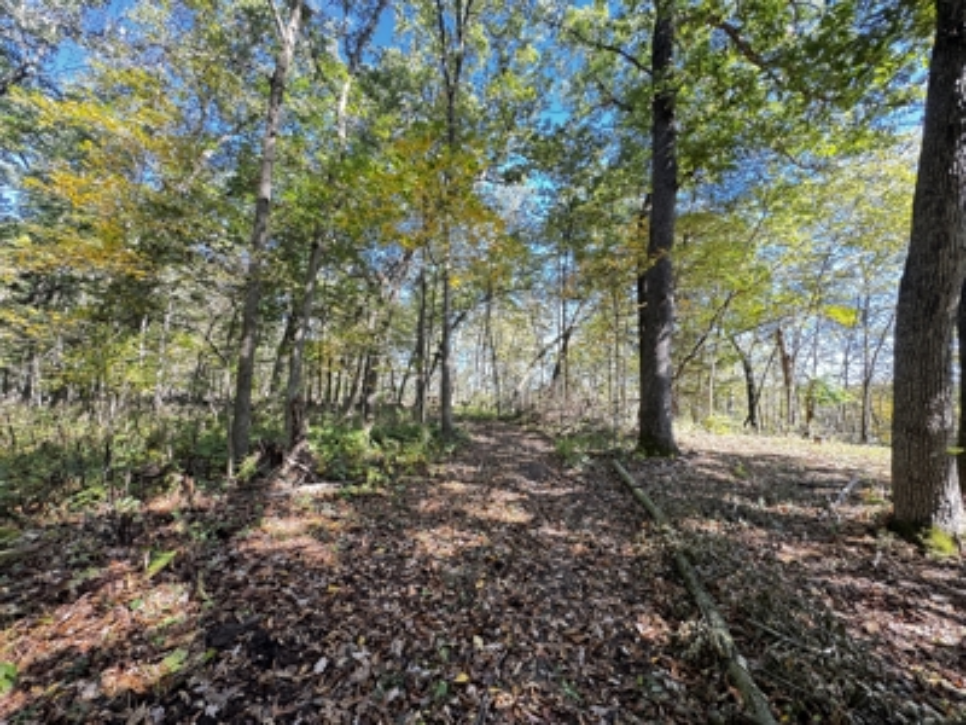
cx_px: 483
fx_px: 391
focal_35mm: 14
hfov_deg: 102.1
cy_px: 362
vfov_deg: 85.7
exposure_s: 1/99
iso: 160
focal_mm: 2.22
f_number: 2.2
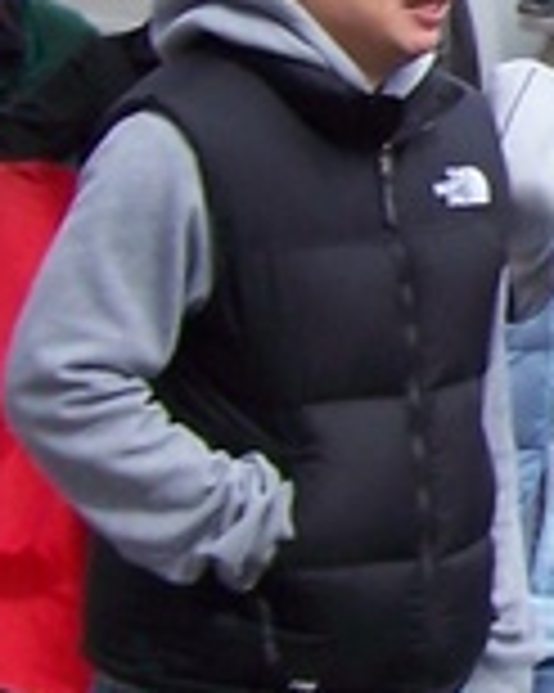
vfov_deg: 7.8
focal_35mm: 247
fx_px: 5067
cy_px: 180
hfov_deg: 6.0
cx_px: 1311
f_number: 2.8
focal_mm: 6.3
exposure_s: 1/320
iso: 64
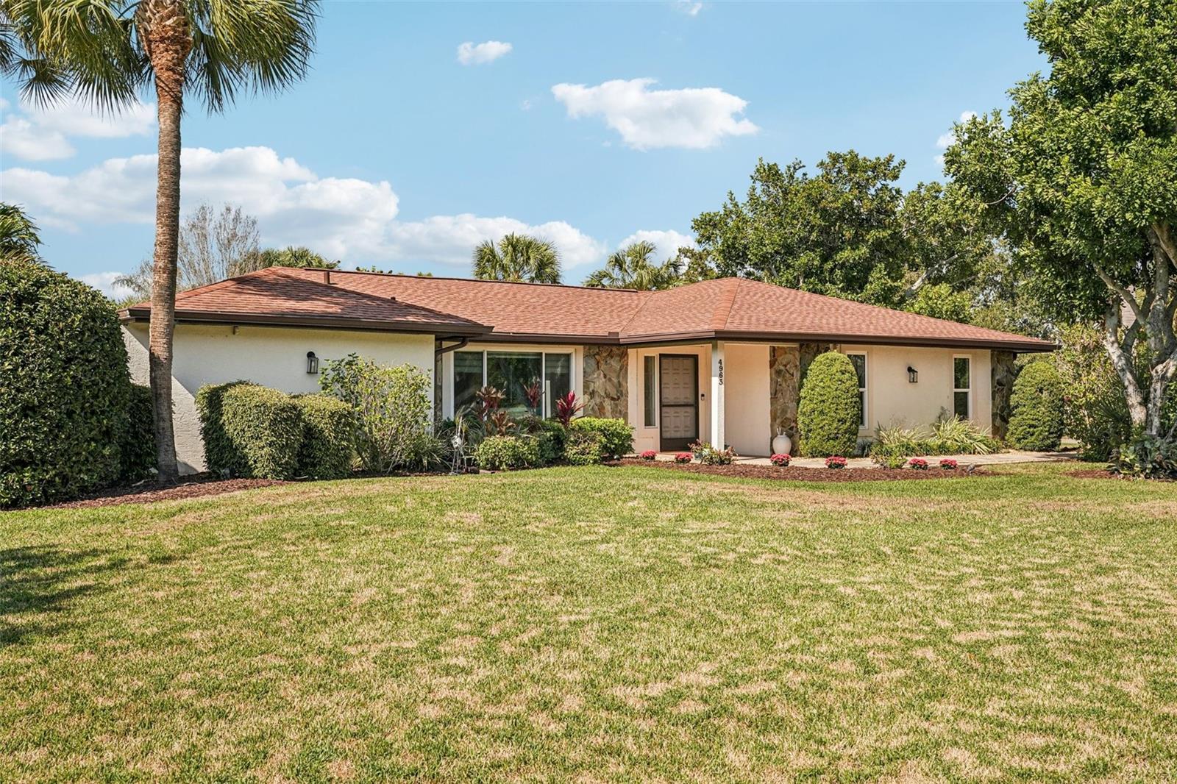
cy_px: 392
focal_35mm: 35
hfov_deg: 54.4
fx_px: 1144
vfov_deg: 37.8
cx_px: 588
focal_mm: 35
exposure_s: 1/1000
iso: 400
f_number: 8
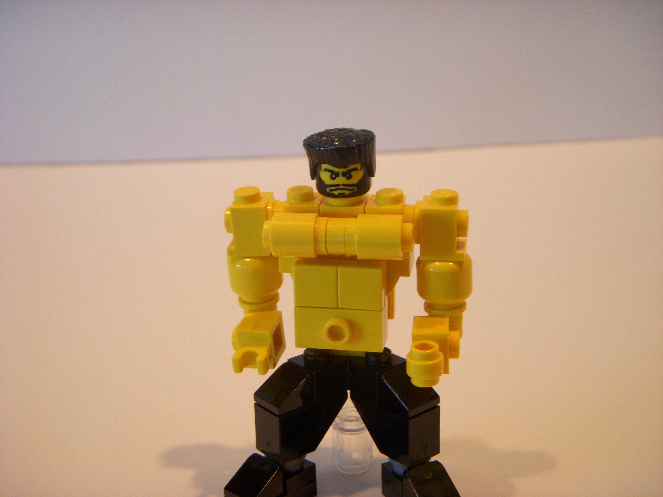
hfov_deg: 29.4
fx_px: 1264
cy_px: 248
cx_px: 332
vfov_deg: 22.3
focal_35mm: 66
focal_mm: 11
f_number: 3.7
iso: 200
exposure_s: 1/30
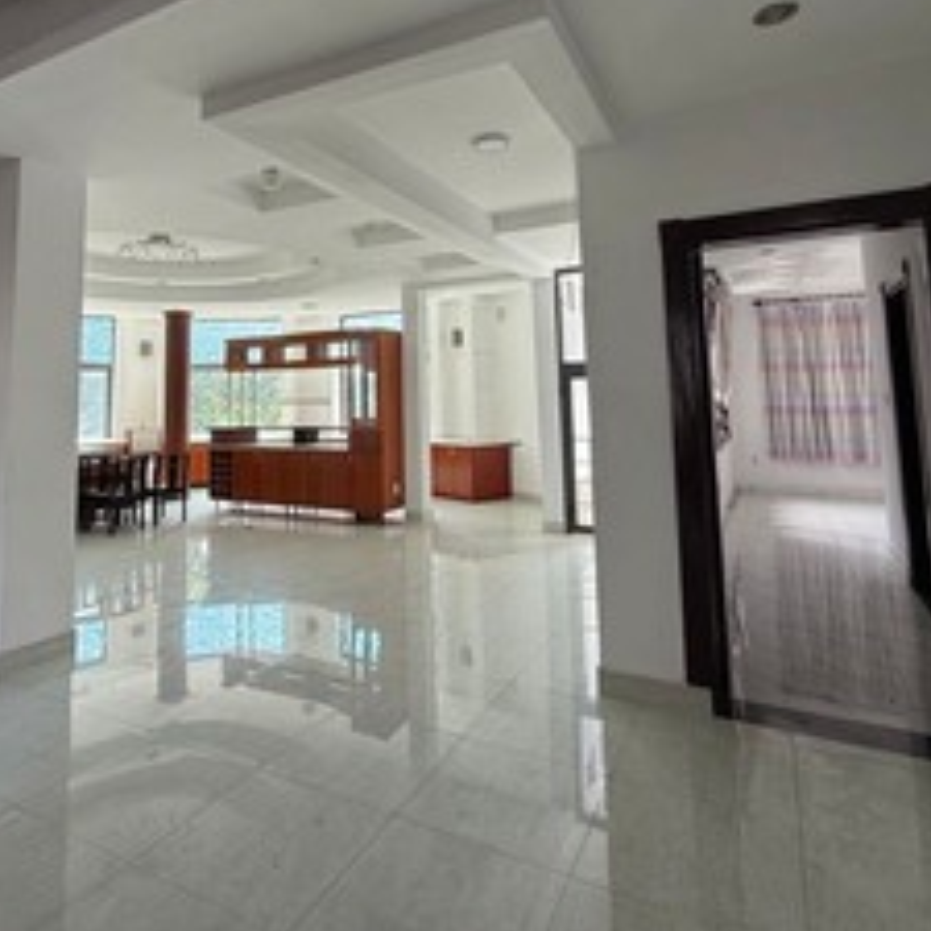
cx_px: 385
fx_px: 669
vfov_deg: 68.2
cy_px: 331
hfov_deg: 69.1
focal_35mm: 22
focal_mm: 2.22
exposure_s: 1/99
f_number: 2.2
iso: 50
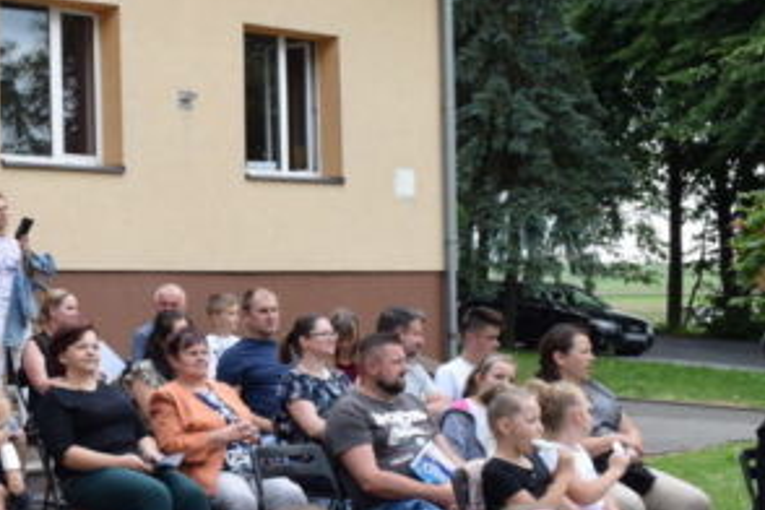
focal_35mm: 75
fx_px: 1596
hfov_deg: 25.7
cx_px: 18
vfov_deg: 18.1
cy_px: 347
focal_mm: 23
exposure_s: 1/250
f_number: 8
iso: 400
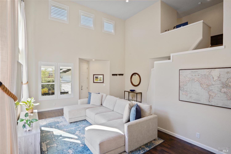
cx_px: 116
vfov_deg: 70.4
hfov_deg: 93.3
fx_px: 109
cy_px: 77
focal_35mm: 17
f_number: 8
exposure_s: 1/20
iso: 160
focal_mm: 17
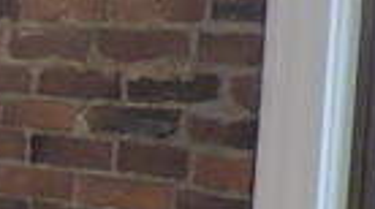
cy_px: 182
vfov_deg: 7.9
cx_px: -565
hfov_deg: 11.4
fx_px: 1508
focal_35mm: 152
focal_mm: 4.3
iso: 110
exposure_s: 1/30
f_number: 3
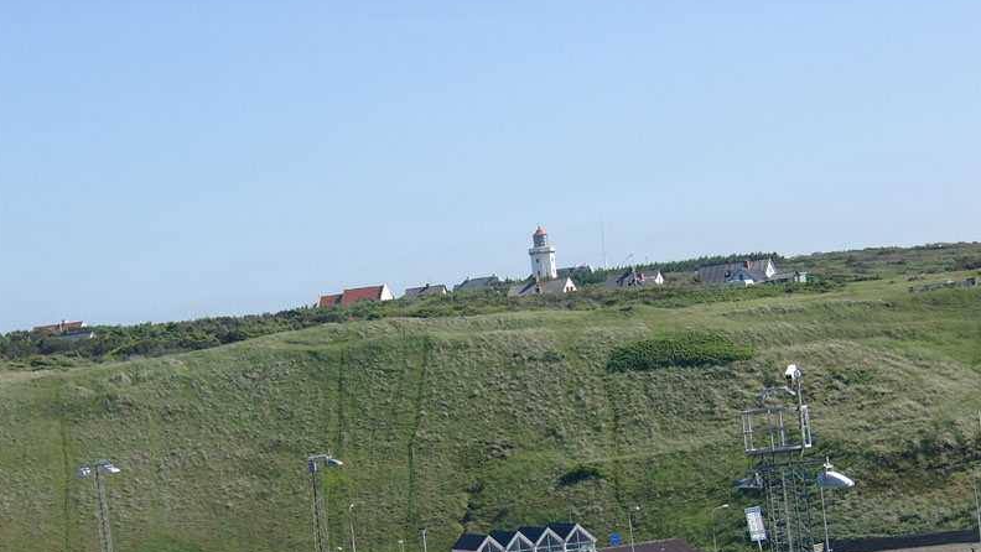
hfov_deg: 19.4
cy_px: 355
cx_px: 487
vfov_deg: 11.0
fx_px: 2862
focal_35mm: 110
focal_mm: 20.74
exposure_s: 1/464
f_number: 4
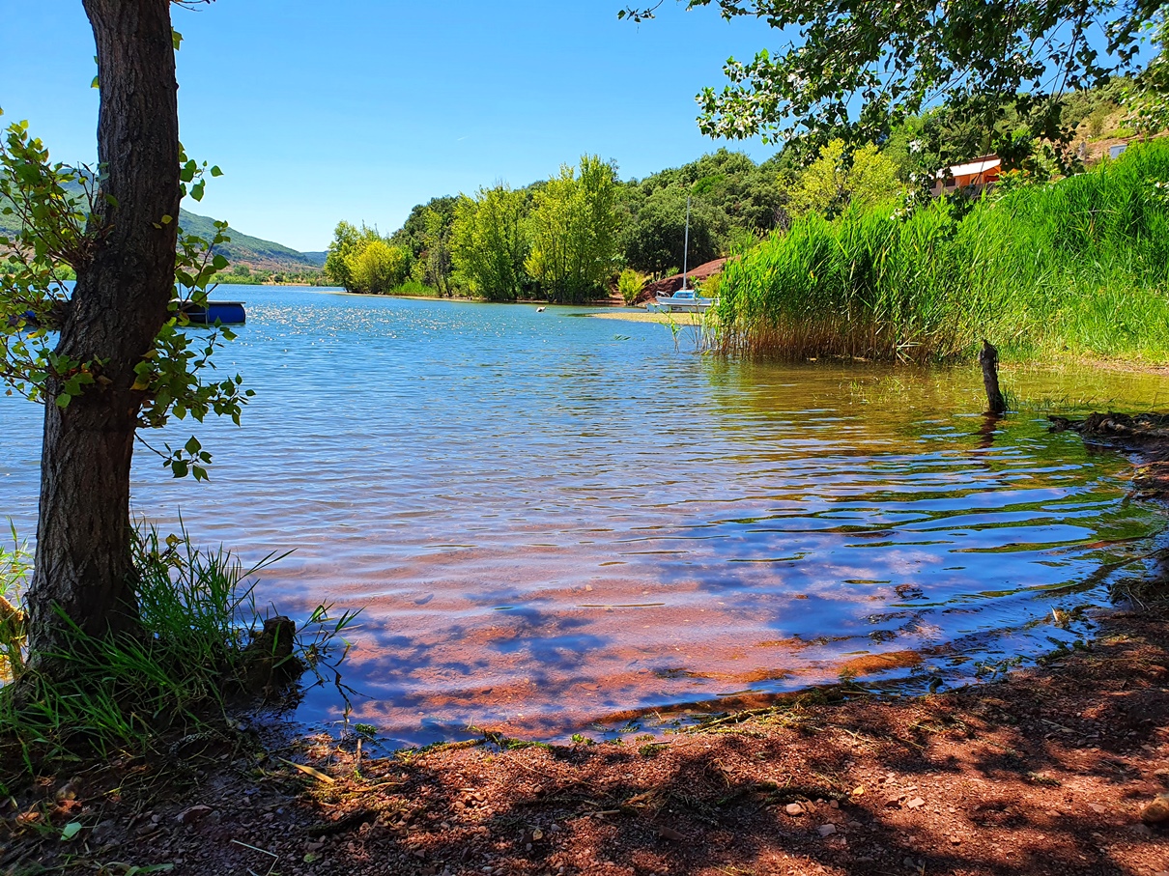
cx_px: 584
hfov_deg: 67.3
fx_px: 878
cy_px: 438
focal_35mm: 26
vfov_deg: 53.0
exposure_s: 1/1060
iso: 50
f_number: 2.4
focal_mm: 4.32
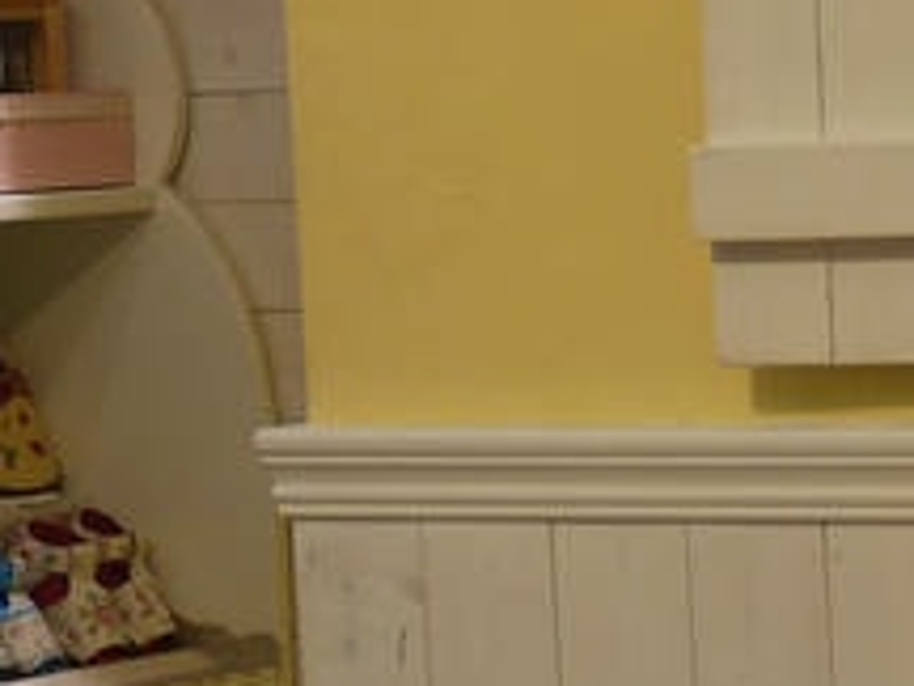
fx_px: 5862
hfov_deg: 8.9
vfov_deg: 6.7
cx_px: 812
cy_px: 580
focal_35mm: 222
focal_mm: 20
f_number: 1.7
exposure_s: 1/60
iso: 200
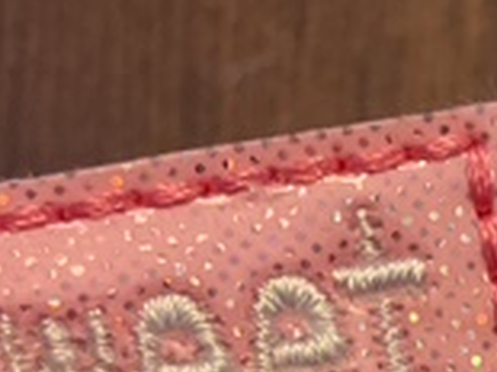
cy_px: 664
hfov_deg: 15.9
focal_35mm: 120
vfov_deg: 11.5
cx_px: 577
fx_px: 1722
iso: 160
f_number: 1.8
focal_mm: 3
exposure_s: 1/60
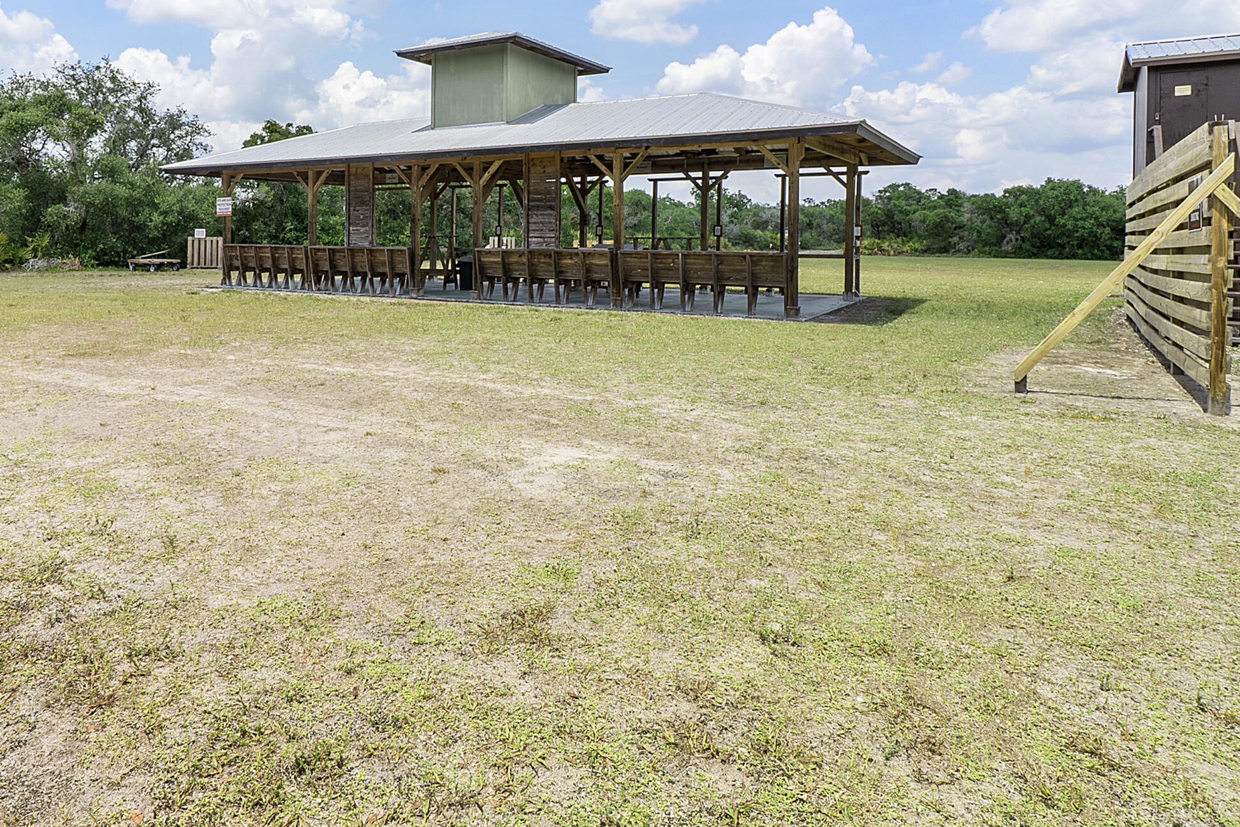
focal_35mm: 23
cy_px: 235
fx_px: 792
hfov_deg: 75.2
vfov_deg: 53.3
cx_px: 491
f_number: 11
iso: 100
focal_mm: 10
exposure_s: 1/250
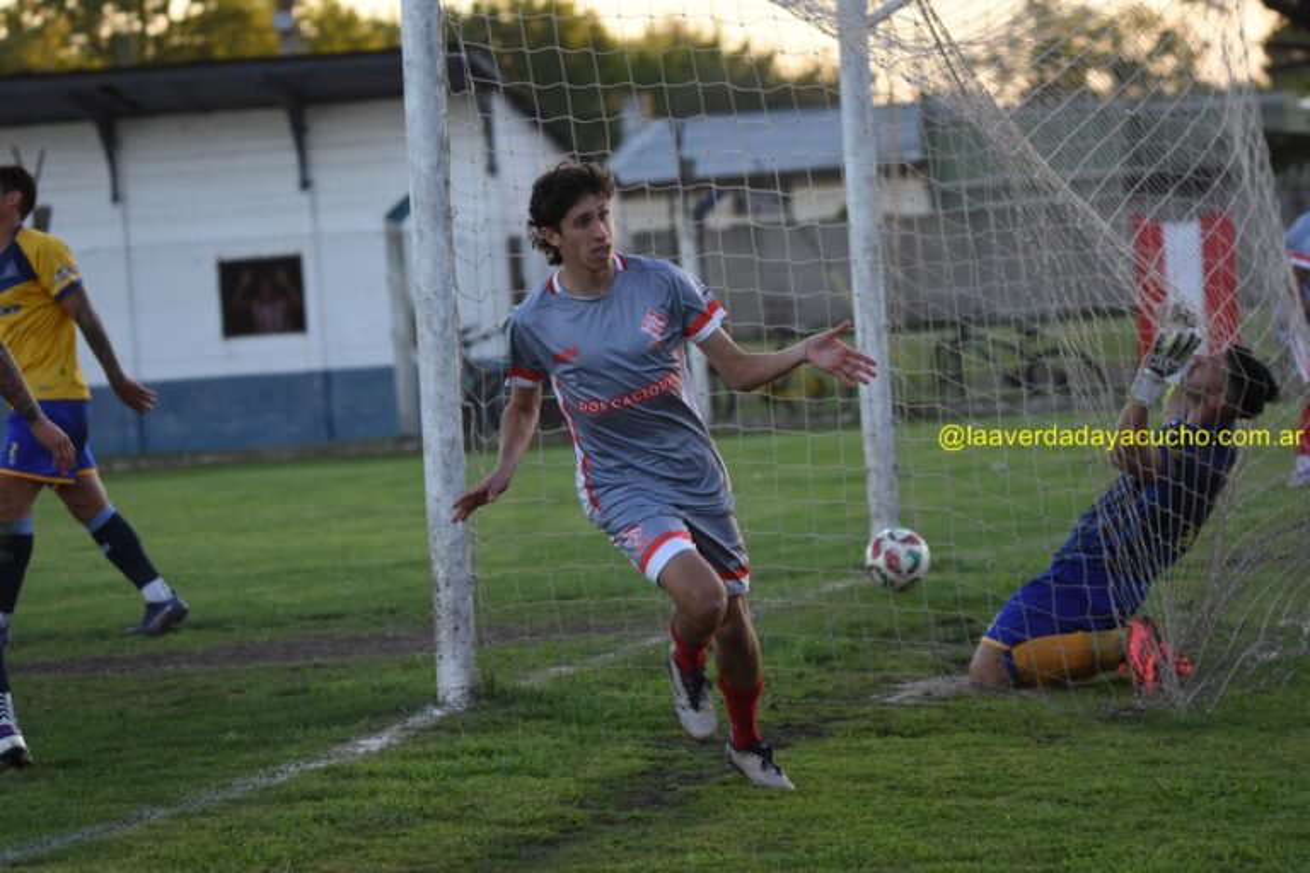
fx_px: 8187
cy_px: 436
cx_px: 655
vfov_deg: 6.1
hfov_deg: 9.1
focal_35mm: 225
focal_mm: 150
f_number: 5
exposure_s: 1/400
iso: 1000
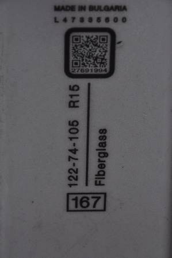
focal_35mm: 158
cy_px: 129
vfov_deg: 13.1
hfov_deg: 8.7
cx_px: 86
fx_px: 1131
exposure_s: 1/125
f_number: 9.5
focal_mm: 105
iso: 3200
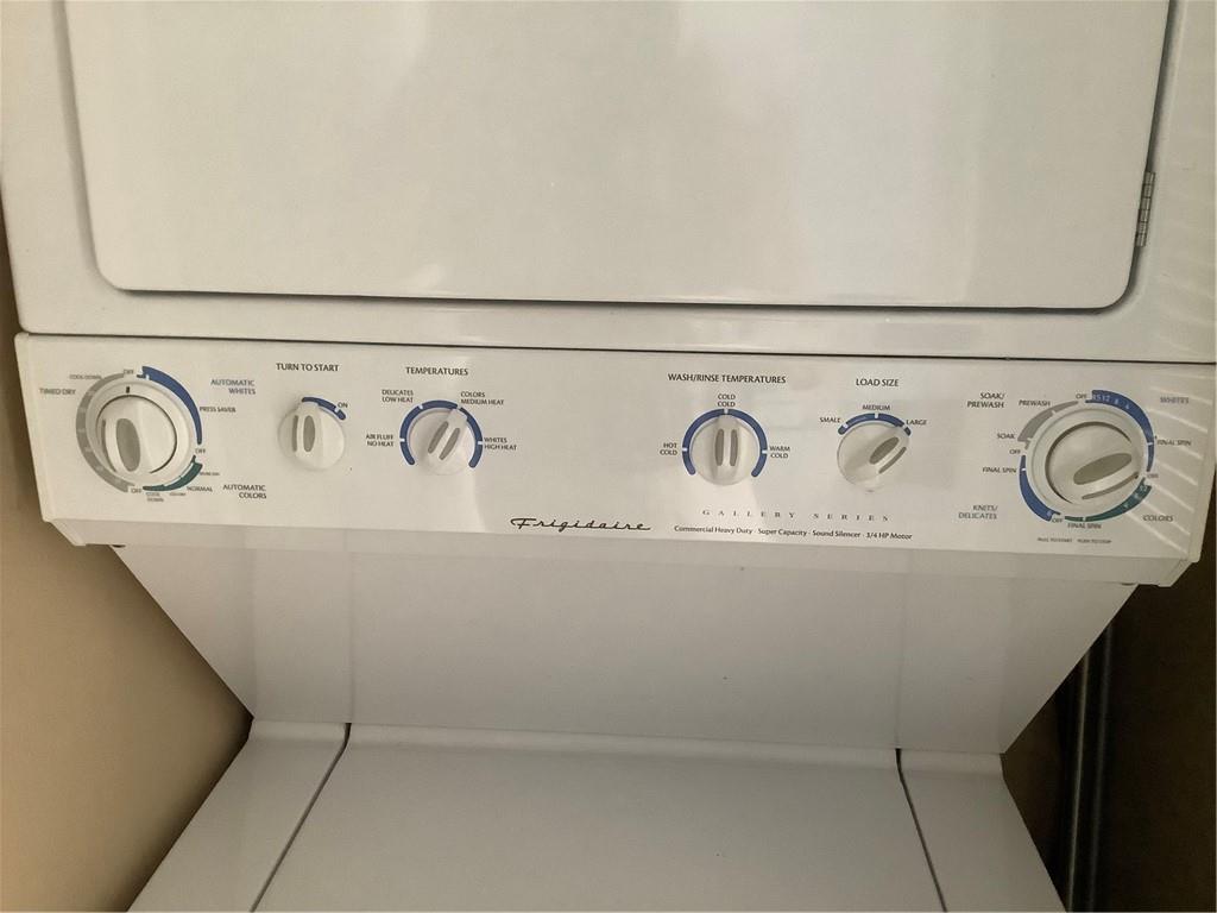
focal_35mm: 31
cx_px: 608
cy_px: 456
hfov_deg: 58.4
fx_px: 1090
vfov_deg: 45.4
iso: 400
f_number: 2.4
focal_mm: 3.3
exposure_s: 1/60
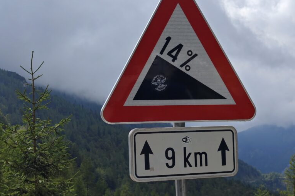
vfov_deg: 21.2
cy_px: 110
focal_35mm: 64
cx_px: 110
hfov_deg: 31.3
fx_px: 524
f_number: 2
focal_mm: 8.72
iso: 50
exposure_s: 1/2529
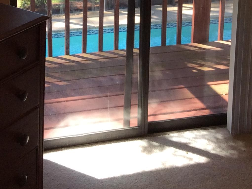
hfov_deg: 24.0
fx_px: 590
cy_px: -38
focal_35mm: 81
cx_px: 79
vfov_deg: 17.4
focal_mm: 3.3
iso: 40
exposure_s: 1/120
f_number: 2.4
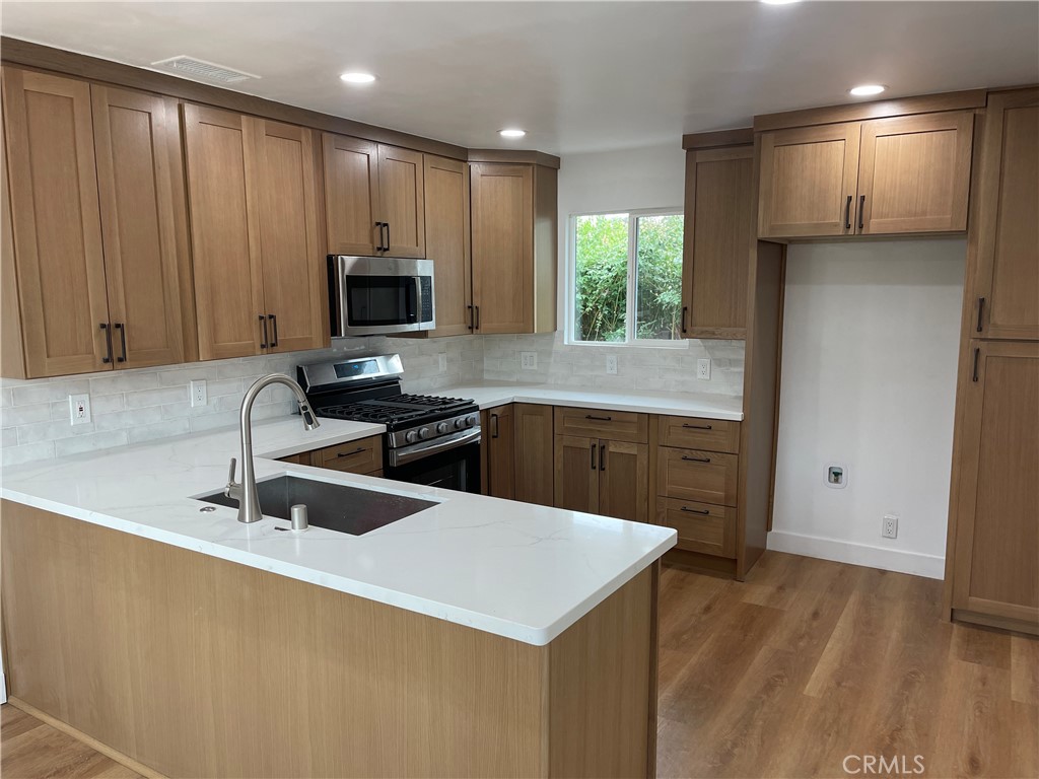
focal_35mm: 25
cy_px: 390
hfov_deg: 69.4
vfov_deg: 54.9
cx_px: 520
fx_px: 750
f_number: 1.6
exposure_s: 1/120
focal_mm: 5.1
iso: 100
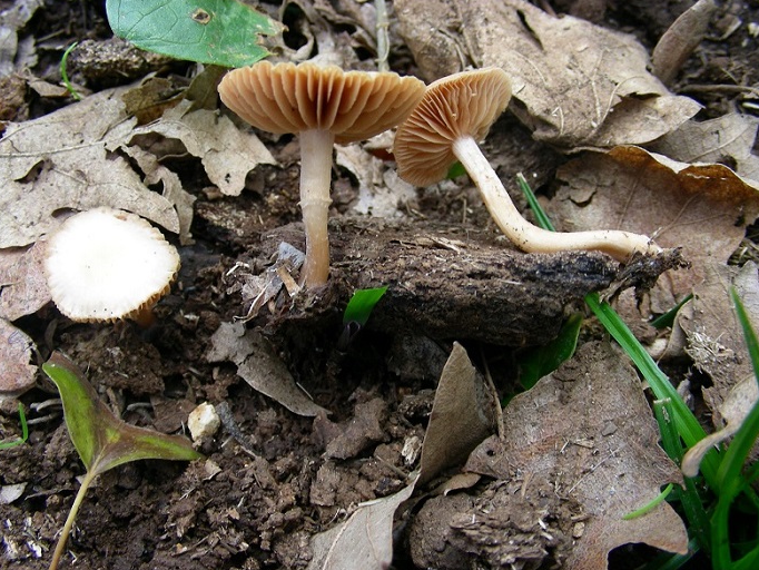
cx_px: 376
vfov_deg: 36.8
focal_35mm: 39
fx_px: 855
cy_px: 283
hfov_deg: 47.8
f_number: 3.5
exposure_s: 1/42.3
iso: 50
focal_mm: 6.3
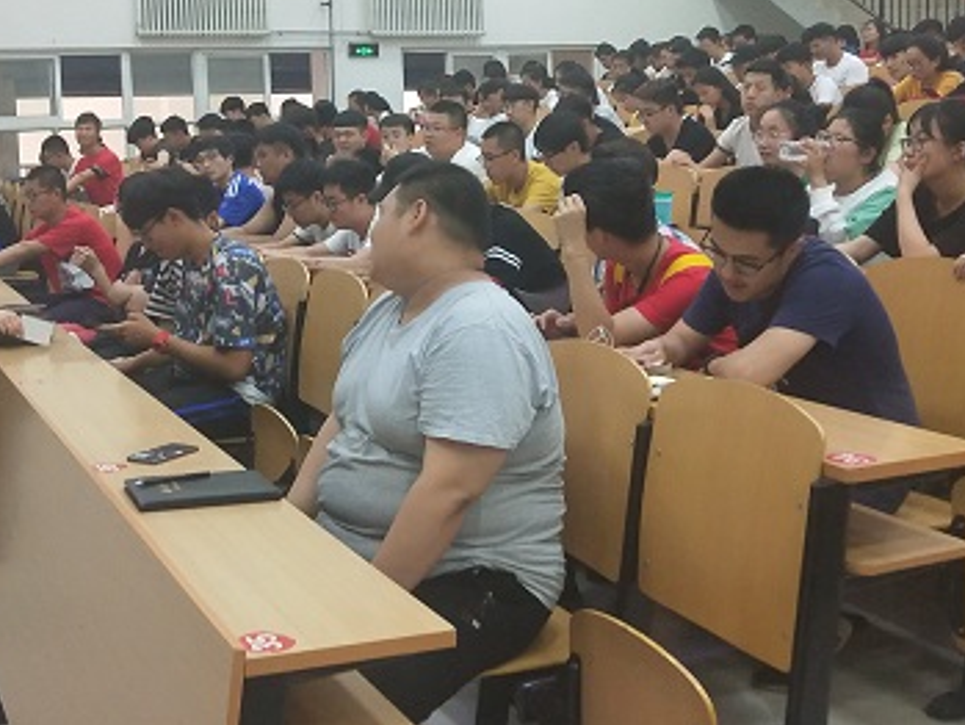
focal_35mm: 55
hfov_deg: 34.9
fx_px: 1534
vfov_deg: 26.4
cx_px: 418
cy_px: 249
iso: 305
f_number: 1.8
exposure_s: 1/50
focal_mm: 3.95
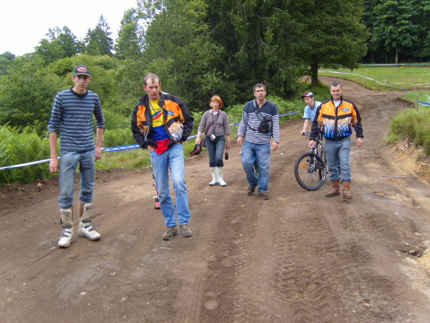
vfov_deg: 40.7
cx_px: 215
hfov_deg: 52.6
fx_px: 435
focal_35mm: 35
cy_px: 162
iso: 80
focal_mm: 7.4
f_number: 2.8
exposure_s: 1/250
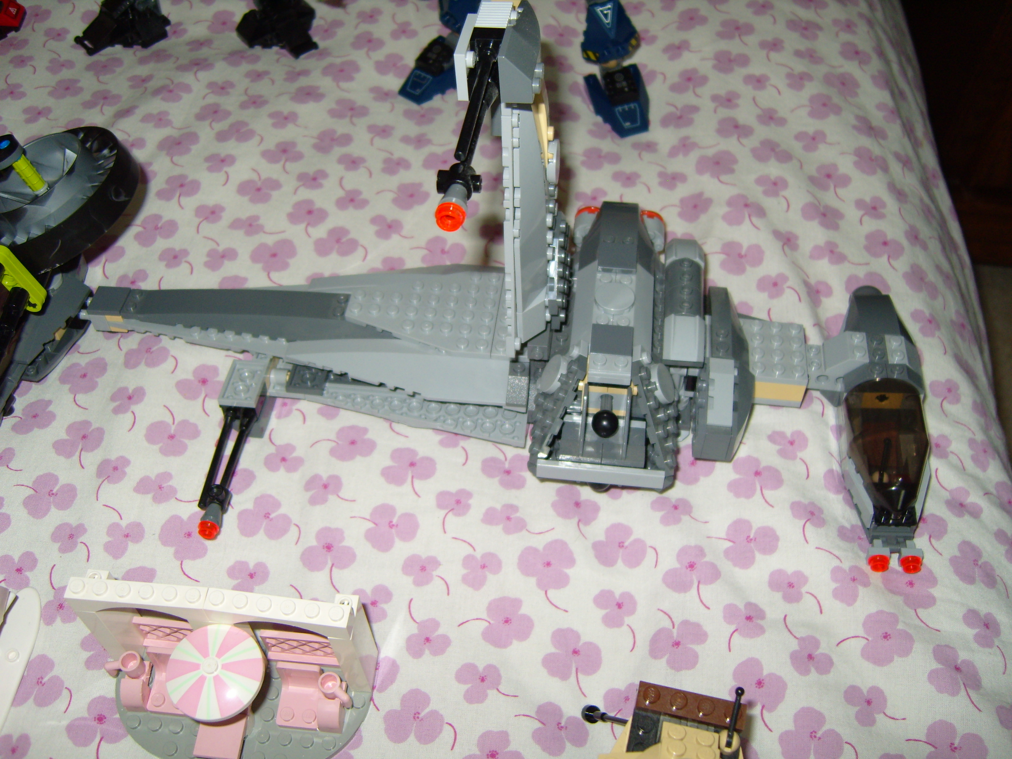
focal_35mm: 35
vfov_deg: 40.7
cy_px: 380
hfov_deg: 52.6
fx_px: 1023
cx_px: 506
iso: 100
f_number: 2.8
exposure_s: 1/30
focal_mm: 7.4
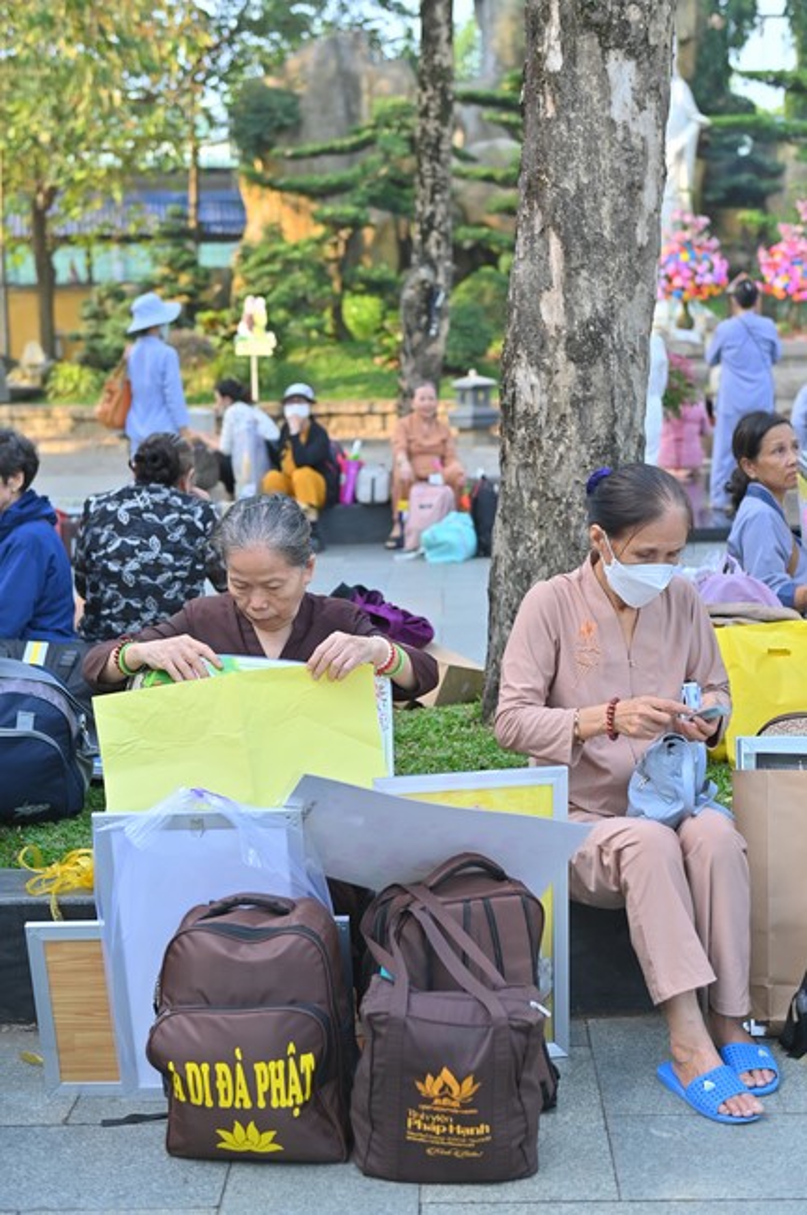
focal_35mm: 52
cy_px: 608
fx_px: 1752
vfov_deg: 38.2
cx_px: 404
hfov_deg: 25.9
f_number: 3.5
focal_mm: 52
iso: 200
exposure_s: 1/320
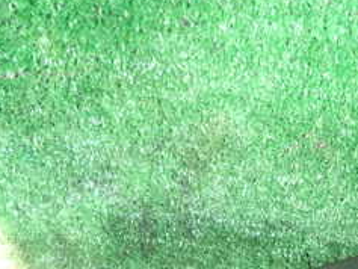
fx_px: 786
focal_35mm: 76
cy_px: 271
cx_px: 423
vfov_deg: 18.9
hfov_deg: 23.6
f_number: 2.3
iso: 250
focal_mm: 5.4
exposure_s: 1/30
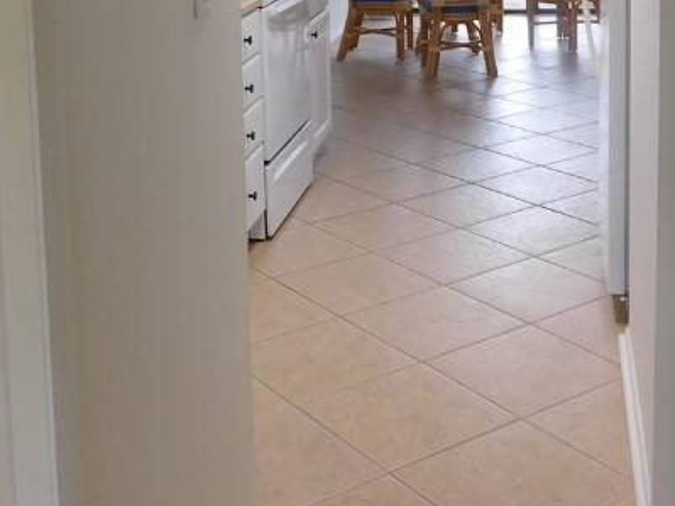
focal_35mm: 59
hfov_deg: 32.6
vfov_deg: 23.4
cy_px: -42
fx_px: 1150
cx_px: 391
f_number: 3
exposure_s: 1/40
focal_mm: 4
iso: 125
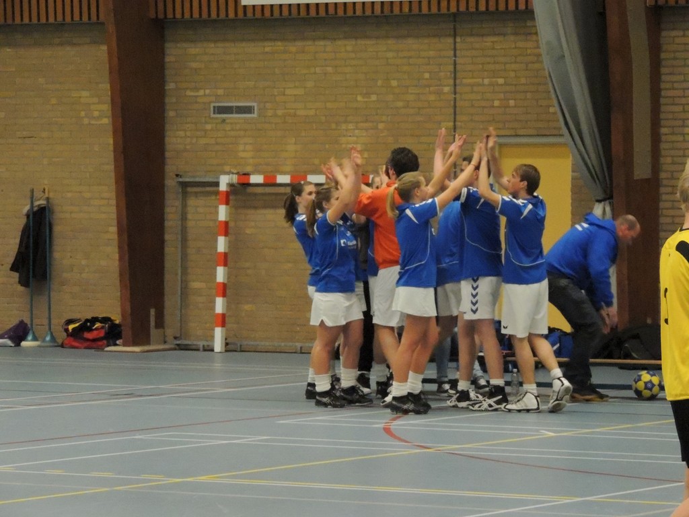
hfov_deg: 10.7
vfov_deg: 8.0
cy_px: 258
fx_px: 3682
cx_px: 344
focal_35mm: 185
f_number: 4.6
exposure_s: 1/100
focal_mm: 33
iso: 3200
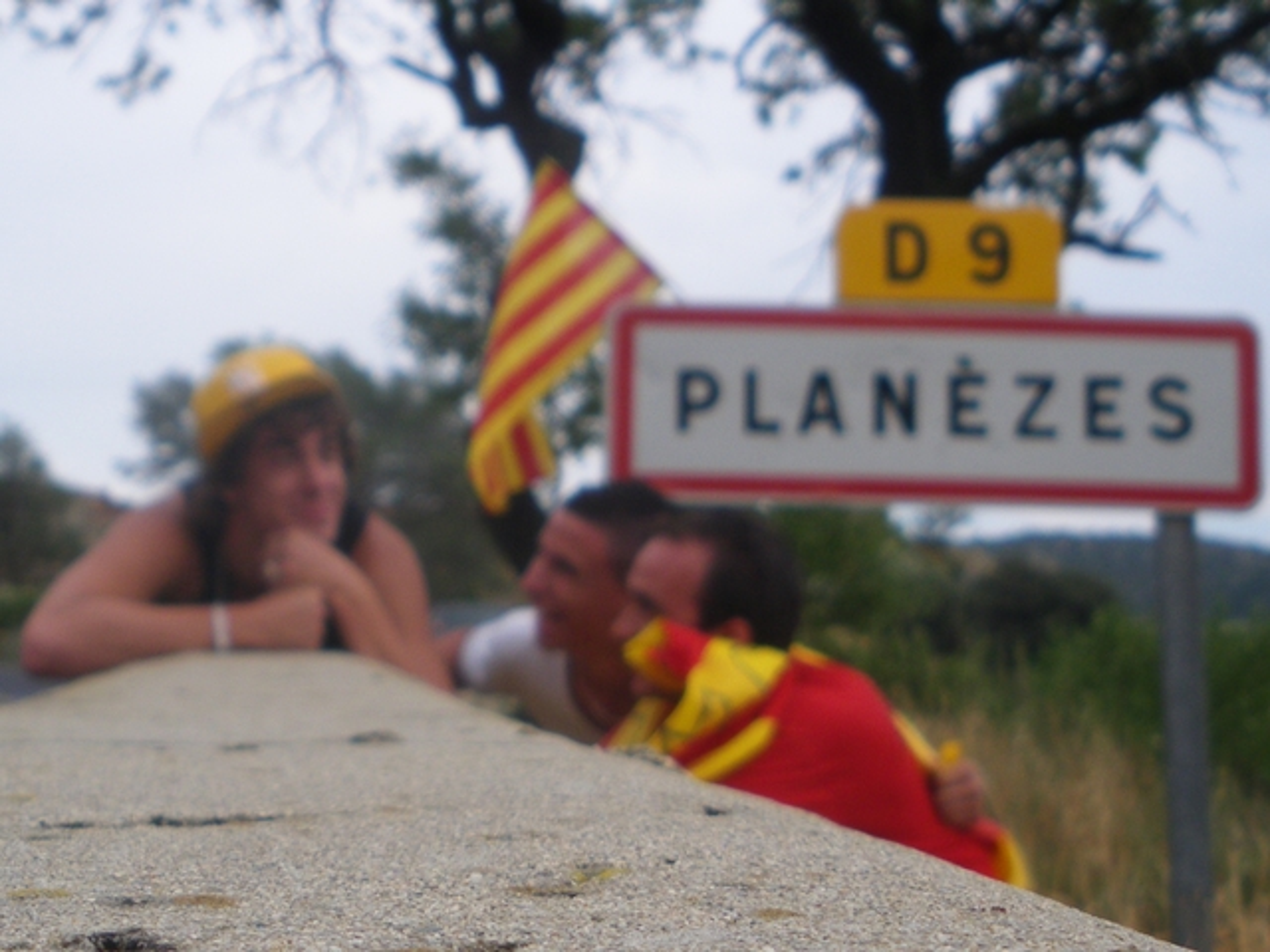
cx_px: 635
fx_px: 1321
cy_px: 476
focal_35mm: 36
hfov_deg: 51.4
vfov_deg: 39.7
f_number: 3.5
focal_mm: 6.3
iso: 64
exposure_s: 1/200
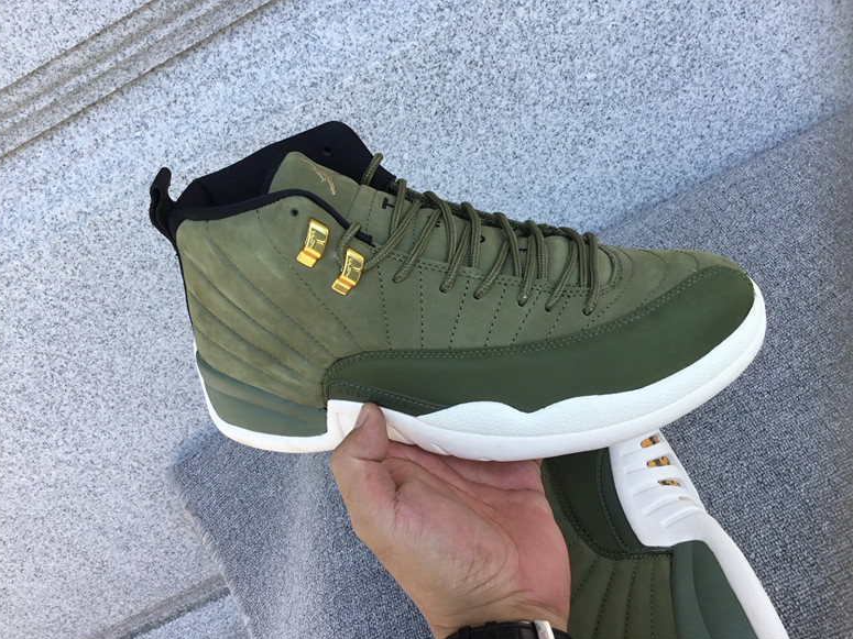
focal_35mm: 32
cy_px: 311
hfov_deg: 56.8
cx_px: 430
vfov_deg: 44.1
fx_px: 788
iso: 25
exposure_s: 1/403
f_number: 2.4
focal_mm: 3.3
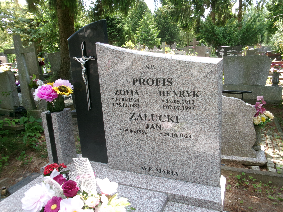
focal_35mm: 28
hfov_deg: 63.4
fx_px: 229
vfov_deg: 49.7
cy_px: 106
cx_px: 142
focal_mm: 5.1
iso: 100
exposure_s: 1/140
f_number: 3.9
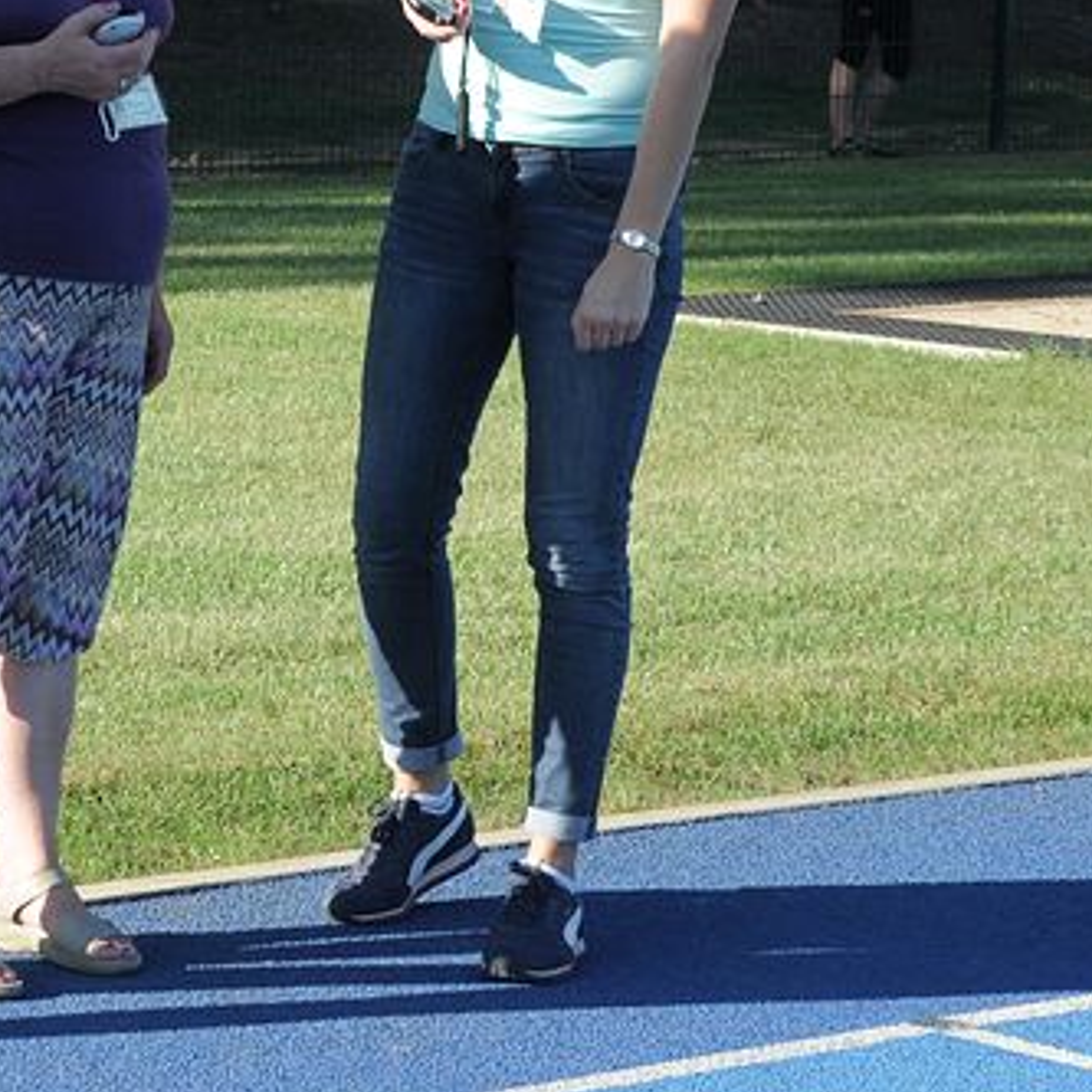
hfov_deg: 10.3
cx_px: 10
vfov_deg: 10.3
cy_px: 238
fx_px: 6032
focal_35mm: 169
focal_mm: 52
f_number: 10
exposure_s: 1/400
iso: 500
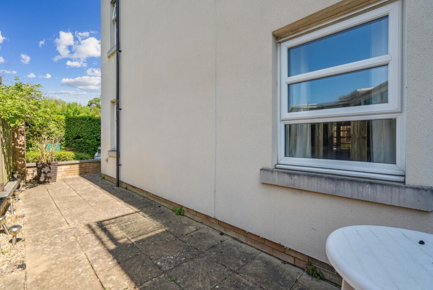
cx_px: 216
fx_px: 193
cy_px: 145
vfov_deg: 73.8
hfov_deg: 96.7
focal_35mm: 16
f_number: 5
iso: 640
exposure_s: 1/1000
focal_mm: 16
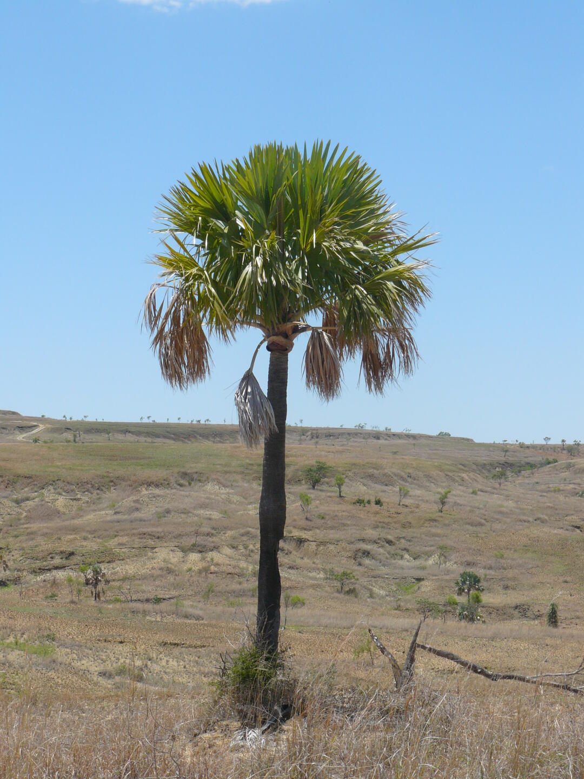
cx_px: 292
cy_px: 390
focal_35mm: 91
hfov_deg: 16.2
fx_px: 2047
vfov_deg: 21.5
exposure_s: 1/500
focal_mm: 15.2
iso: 100
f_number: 5.6
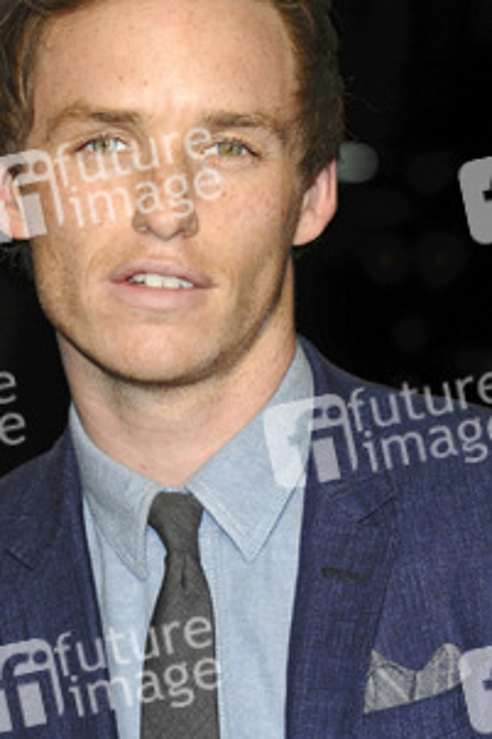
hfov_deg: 6.9
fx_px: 4084
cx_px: 168
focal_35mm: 199
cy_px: 308
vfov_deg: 10.3
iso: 200
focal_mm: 100
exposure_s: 1/250
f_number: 5.6
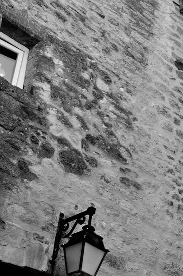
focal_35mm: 90
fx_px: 688
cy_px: 161
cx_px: 178
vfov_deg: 22.6
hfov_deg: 14.9
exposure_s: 1/15
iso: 200
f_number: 13
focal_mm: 28
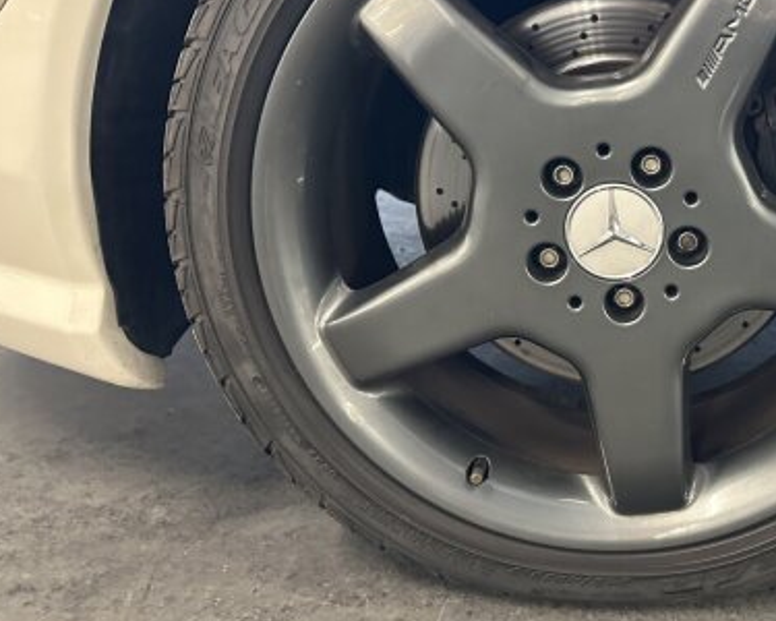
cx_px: 648
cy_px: 242
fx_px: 919
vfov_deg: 37.2
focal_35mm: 40
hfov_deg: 43.1
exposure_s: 1/33
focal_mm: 6.86
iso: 640
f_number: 1.78
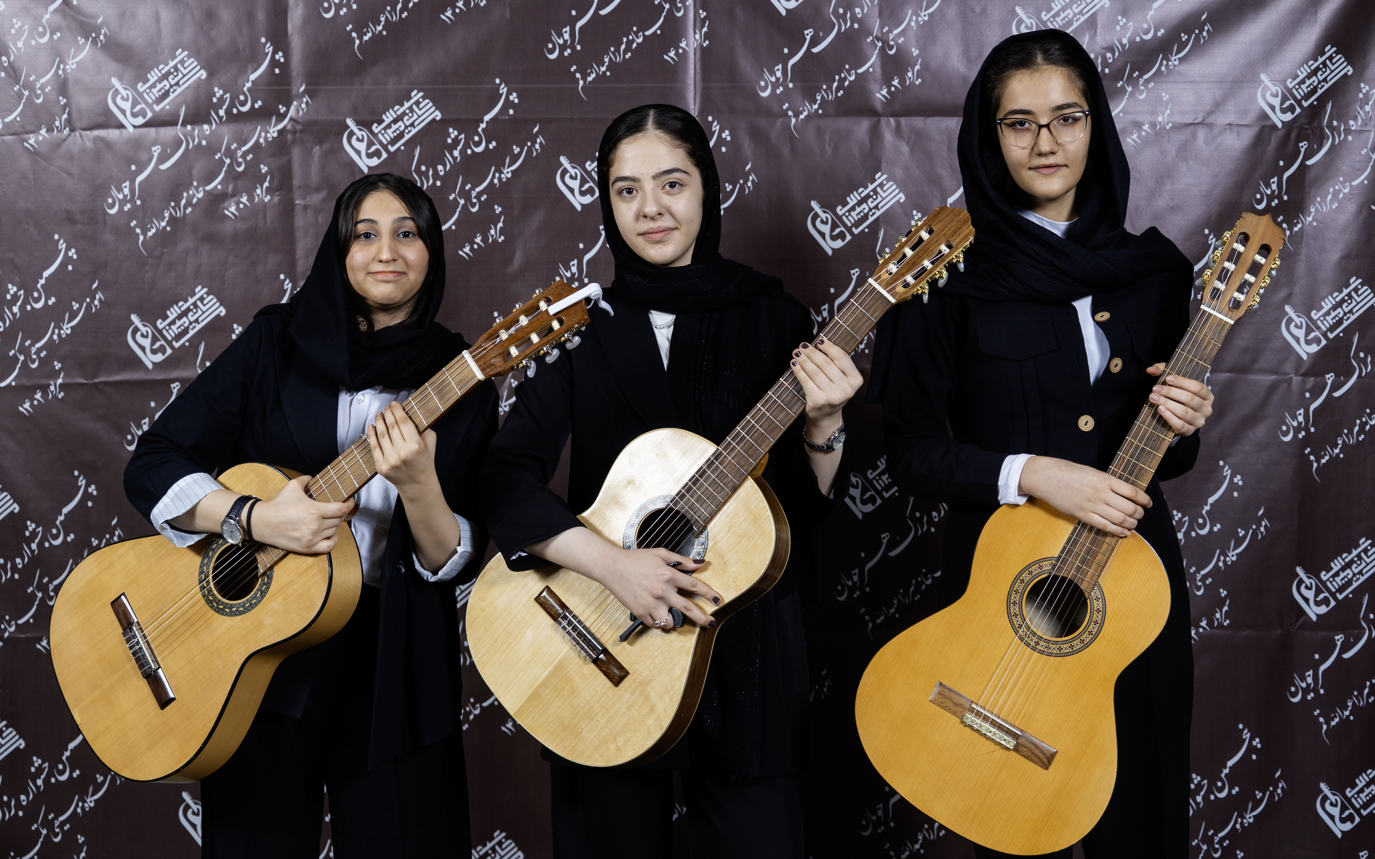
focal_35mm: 49
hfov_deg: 41.1
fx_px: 1836
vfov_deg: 26.3
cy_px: 420
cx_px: 688
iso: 320
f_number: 4
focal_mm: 48
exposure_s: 1/125
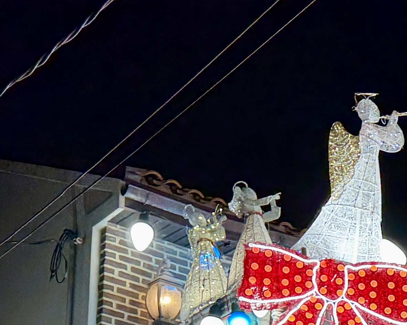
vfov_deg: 12.2
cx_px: 834
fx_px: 1361
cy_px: 643
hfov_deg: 14.1
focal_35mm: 113
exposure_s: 1/120
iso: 160
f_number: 1.78
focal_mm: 6.76
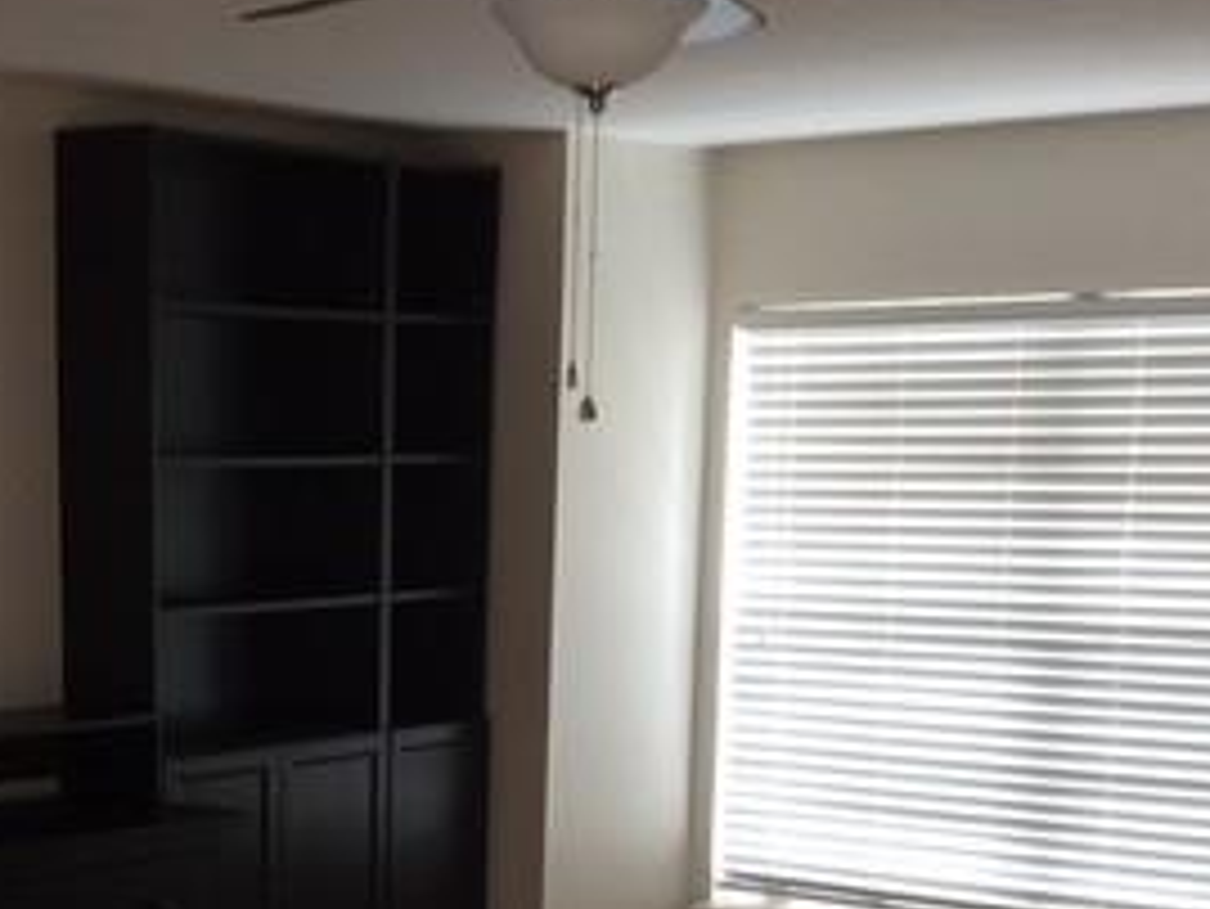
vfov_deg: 18.8
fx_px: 2658
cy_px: 932
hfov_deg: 25.4
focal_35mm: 76
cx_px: 328
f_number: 2.4
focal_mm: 3.3
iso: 40
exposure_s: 1/24
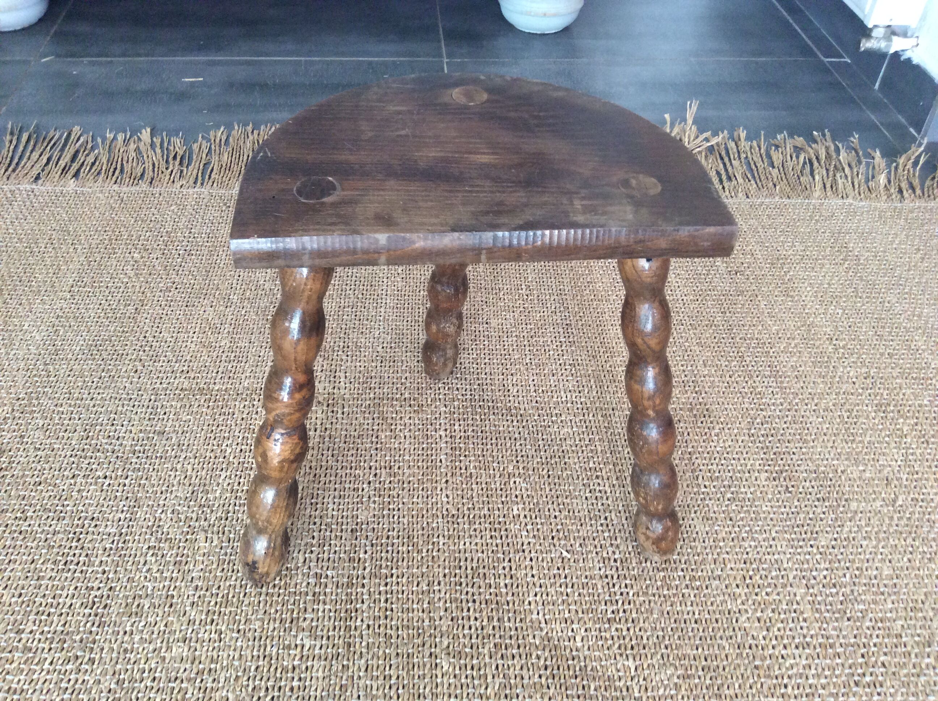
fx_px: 866
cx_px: 469
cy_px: 350
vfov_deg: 44.1
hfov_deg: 56.9
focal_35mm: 32
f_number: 2.4
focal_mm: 3.3
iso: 160
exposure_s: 1/25
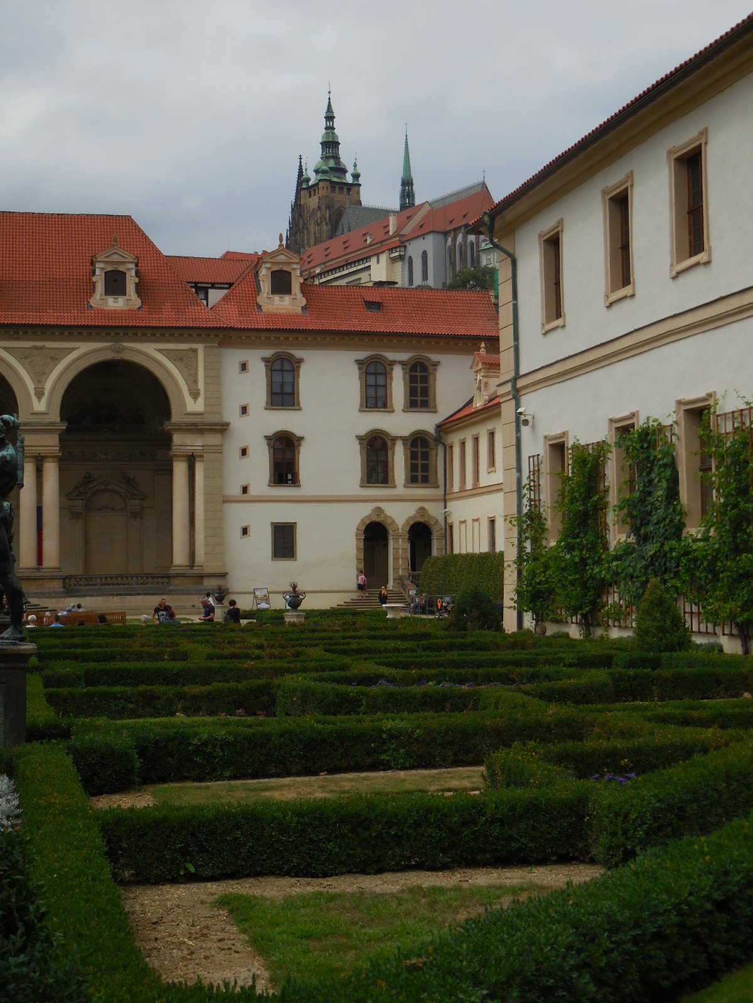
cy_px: 502
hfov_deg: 28.0
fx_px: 1508
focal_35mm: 52
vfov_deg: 36.8
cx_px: 376
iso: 125
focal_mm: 9.4
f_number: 4.3
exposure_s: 1/1250
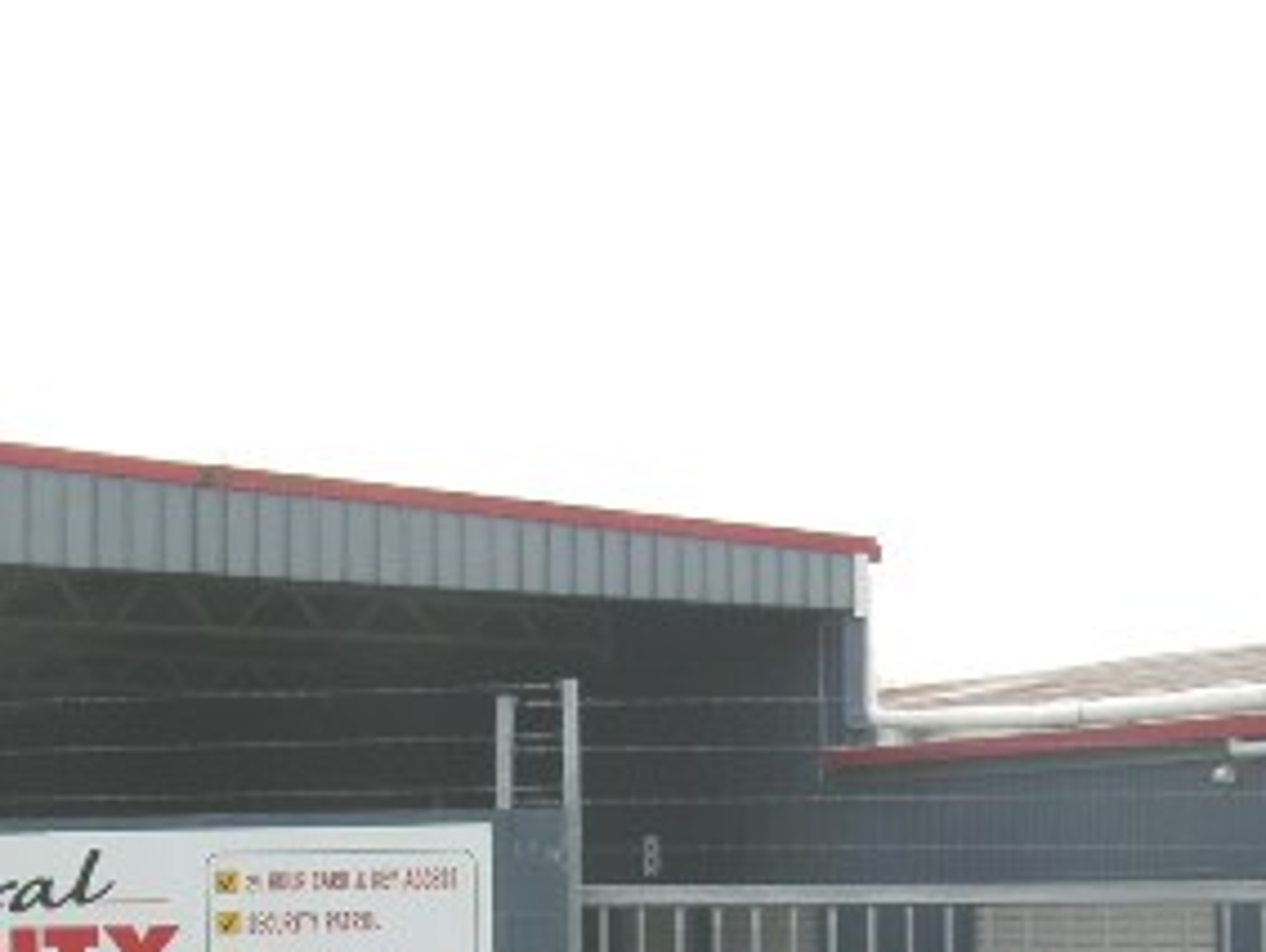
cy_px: 948
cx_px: 698
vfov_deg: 20.4
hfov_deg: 27.7
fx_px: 2563
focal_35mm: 70
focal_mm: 6.5
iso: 50
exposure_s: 1/187
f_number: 6.5
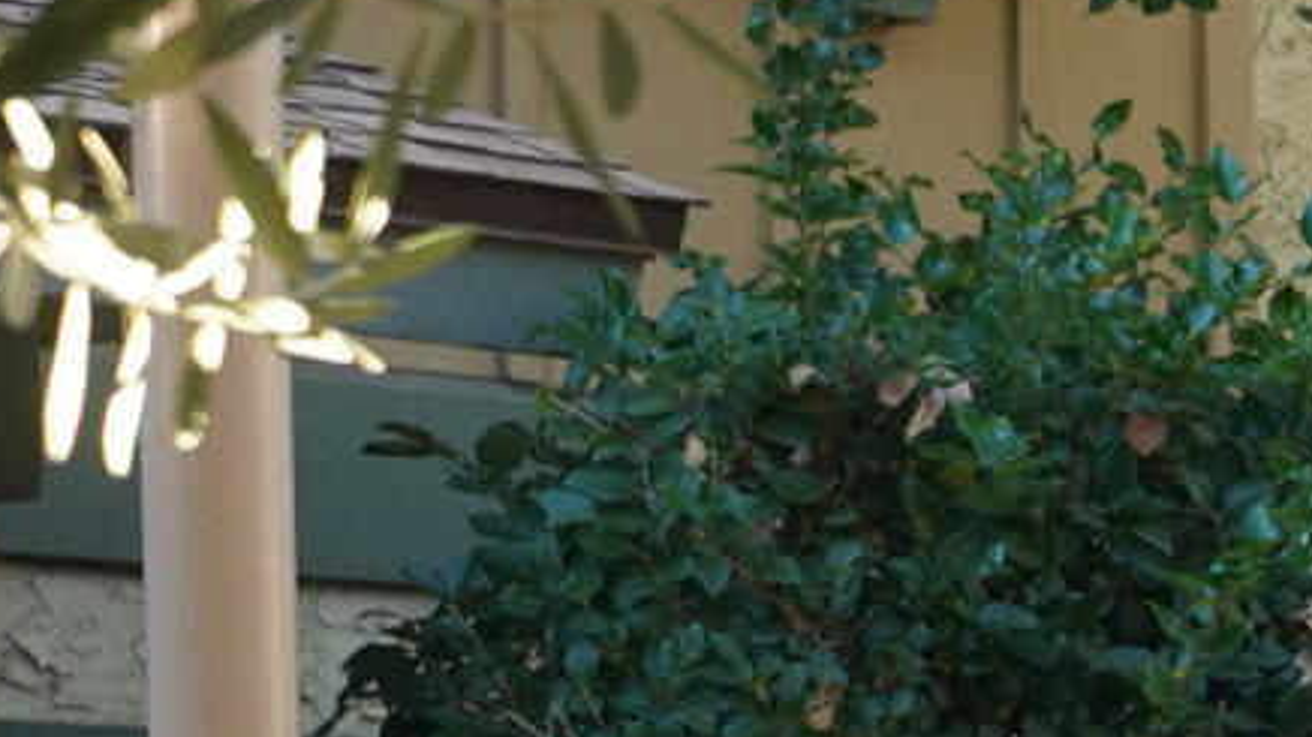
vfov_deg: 5.9
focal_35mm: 202
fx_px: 7026
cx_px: 4062
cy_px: 1375
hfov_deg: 8.7
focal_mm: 28
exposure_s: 1/160
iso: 250
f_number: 4
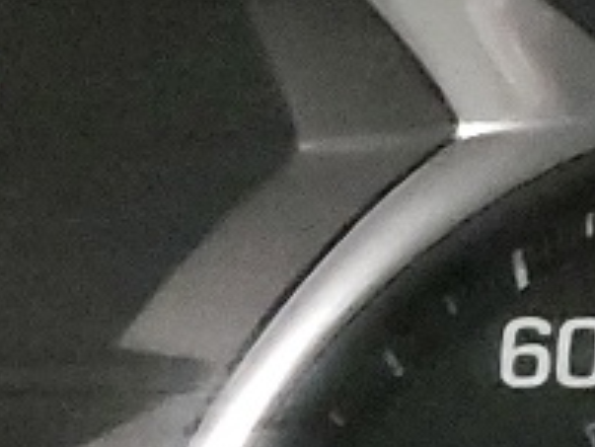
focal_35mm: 207
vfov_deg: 7.0
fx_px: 3560
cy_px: 776
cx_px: -610
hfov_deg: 9.0
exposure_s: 1/9
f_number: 1.5
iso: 1023
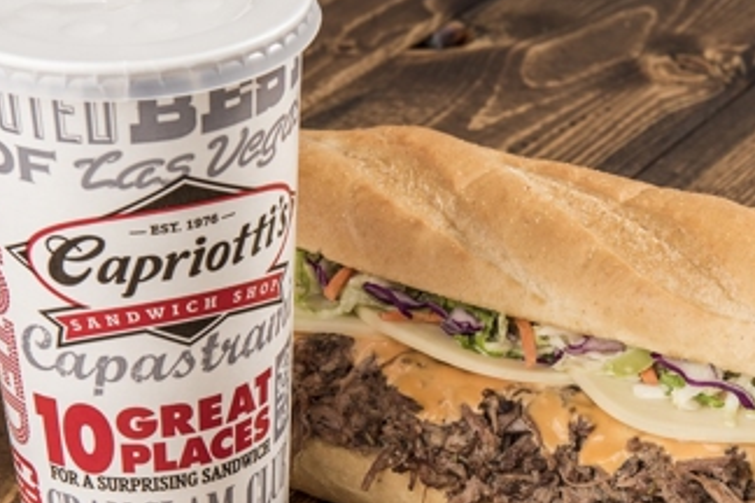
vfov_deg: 9.5
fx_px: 3041
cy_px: 354
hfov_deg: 14.1
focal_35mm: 145
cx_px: 620
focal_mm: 70
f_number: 13
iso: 100
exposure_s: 1/125
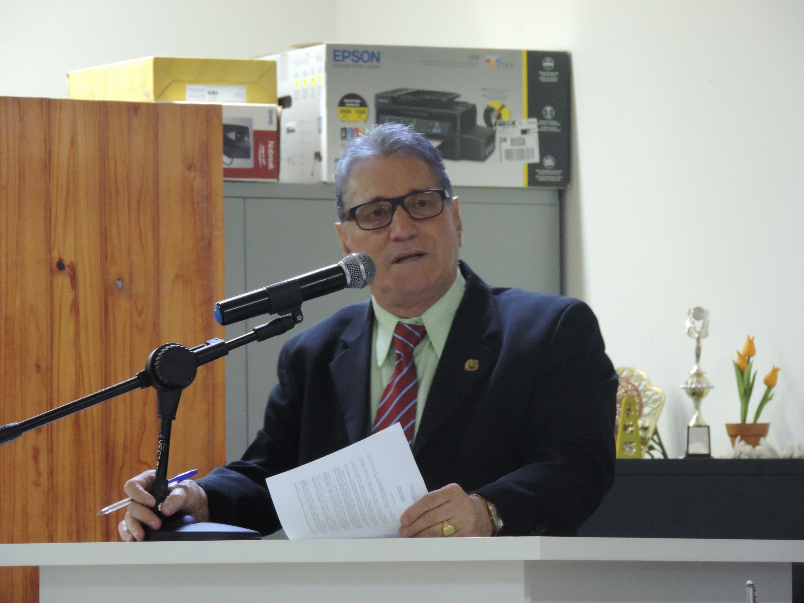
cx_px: 402
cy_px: 302
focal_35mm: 275
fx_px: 6387
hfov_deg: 7.2
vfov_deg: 5.4
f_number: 4.7
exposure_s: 1/10
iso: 800
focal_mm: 49
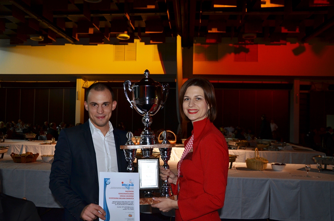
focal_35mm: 32
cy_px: 110
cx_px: 167
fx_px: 292
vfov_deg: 41.5
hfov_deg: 59.6
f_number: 4.5
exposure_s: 1/60
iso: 500
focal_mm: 21
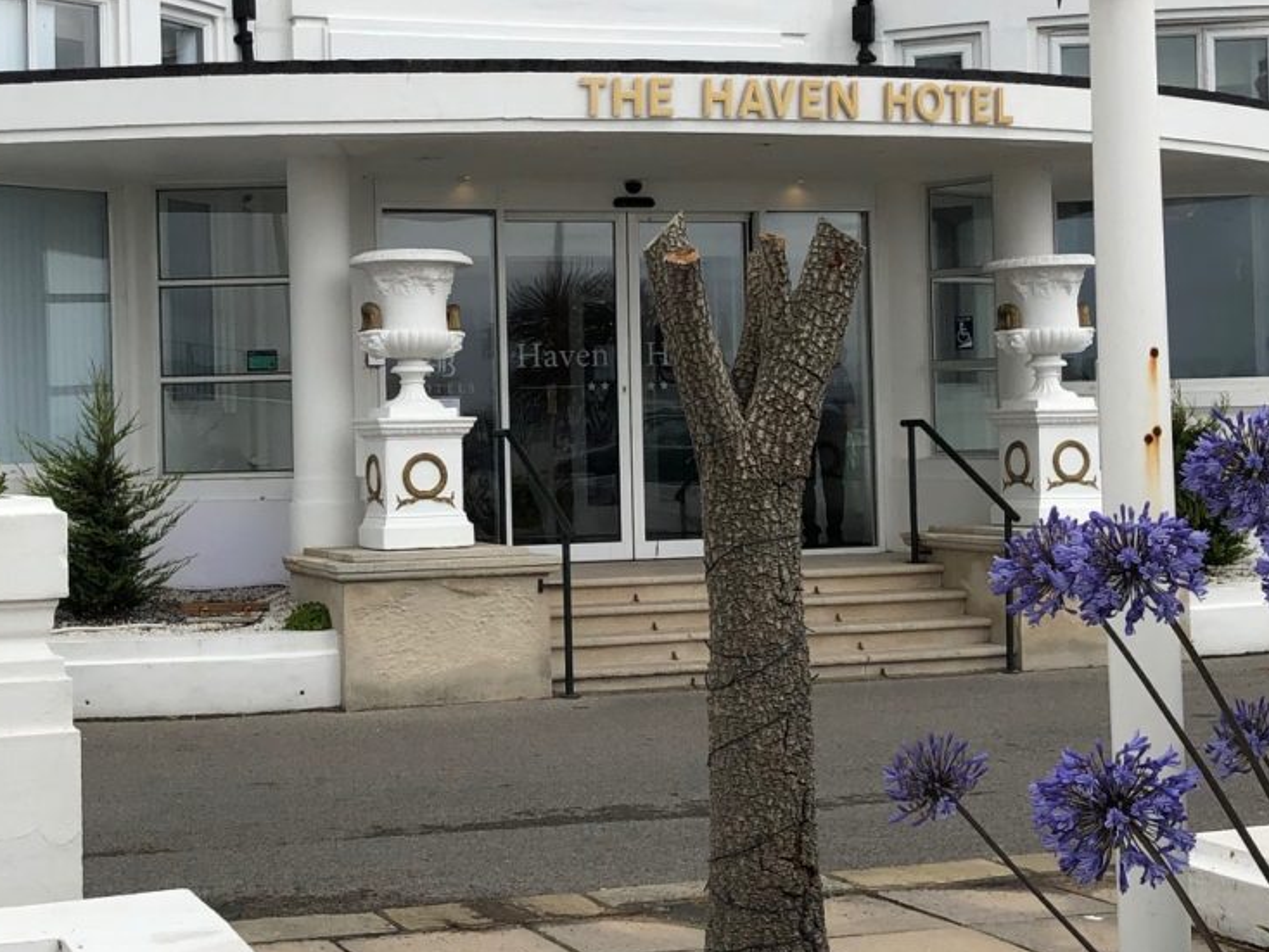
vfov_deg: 24.0
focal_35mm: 61
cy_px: 378
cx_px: 460
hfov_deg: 31.5
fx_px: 2237
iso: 20
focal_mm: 3.99
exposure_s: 1/2404
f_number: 1.8
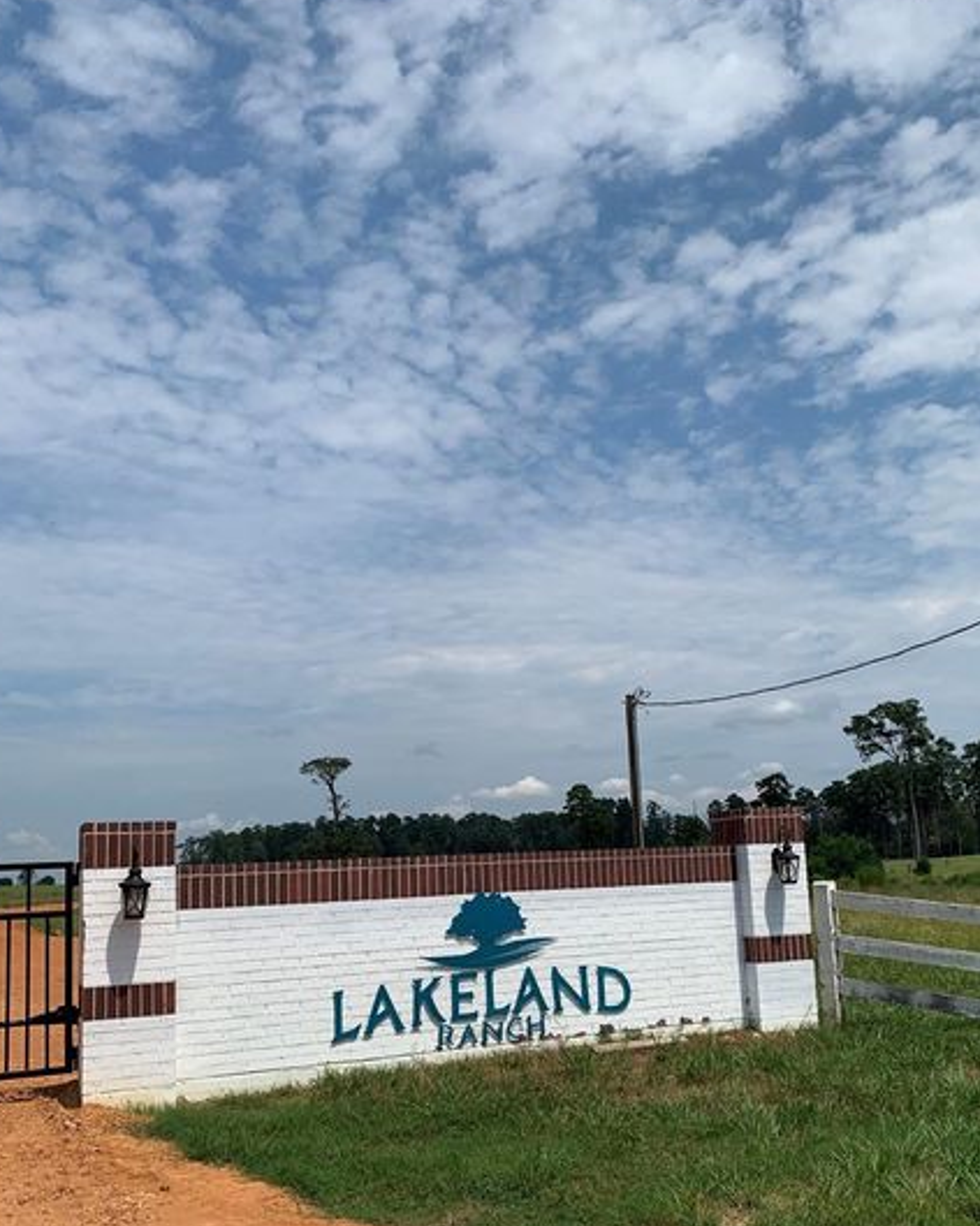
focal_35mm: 32
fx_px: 1161
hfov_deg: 45.7
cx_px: 544
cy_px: 738
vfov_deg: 55.2
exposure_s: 1/5128
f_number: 1.8
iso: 25
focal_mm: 4.25
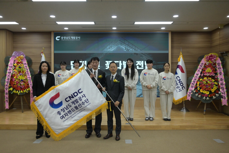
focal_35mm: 28
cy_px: 76
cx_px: 114
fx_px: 181
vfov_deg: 45.7
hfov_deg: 64.5
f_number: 4.5
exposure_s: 1/640
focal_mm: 28.5
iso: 3200
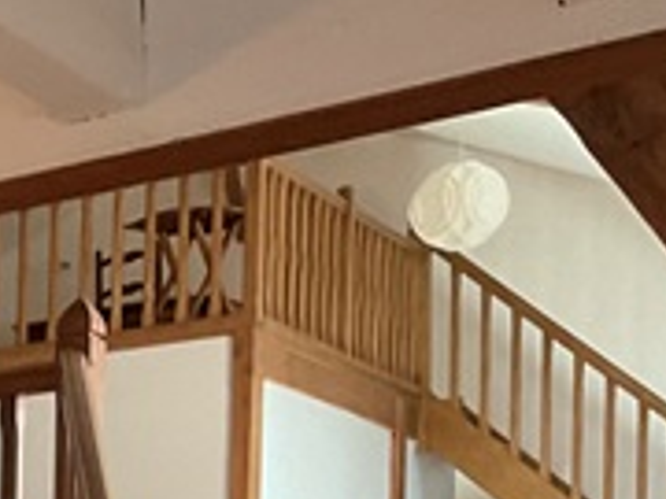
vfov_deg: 10.4
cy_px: 1065
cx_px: -729
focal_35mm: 129
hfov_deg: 13.0
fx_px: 2482
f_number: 1.8
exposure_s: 1/50
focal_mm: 3
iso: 160
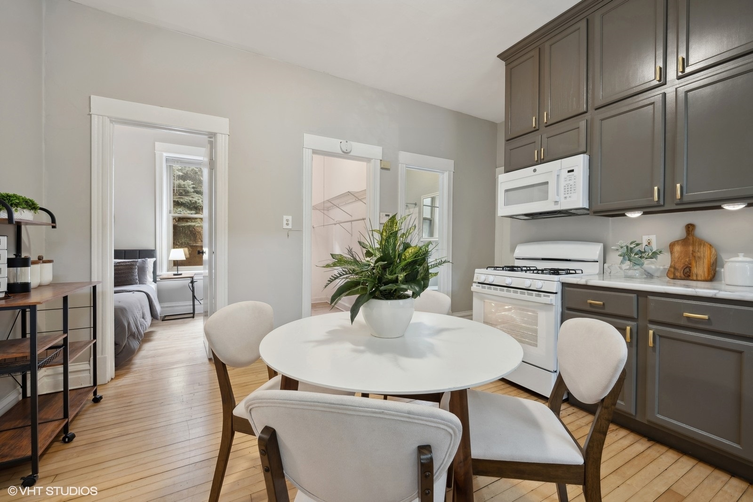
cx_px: 376
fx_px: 293
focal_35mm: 14
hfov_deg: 104.2
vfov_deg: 81.2
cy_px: 251
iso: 200
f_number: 9.5
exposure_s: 1/2
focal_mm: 14
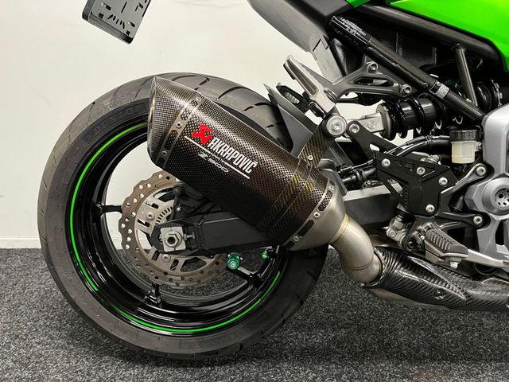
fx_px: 382
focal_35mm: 26
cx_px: 254
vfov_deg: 53.1
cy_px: 191
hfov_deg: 67.3
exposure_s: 1/50
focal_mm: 5.1
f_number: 1.6
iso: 400
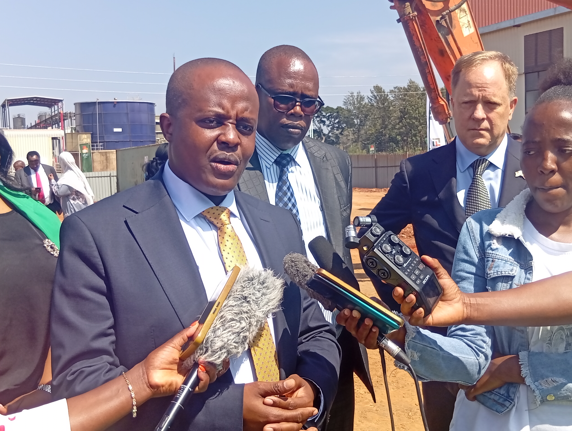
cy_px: 216
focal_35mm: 43
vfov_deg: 33.7
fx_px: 712
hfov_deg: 43.8
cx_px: 286
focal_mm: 3.84
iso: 50
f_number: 1.8
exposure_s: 1/749
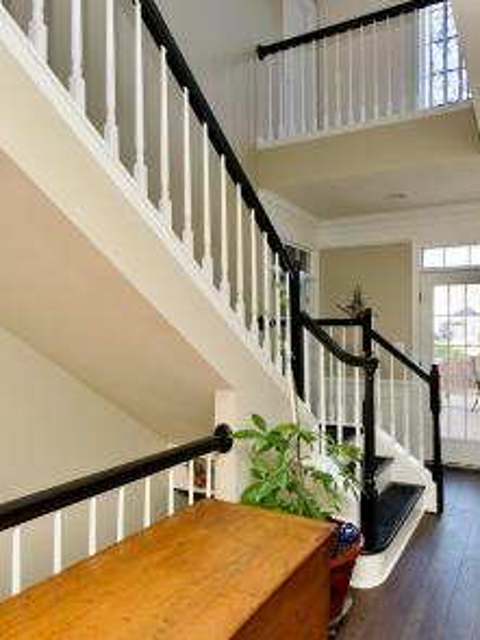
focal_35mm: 22
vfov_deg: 76.4
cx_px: 332
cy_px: 323
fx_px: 407
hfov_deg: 59.2
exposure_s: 1/50
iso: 320
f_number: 7.1
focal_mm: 10
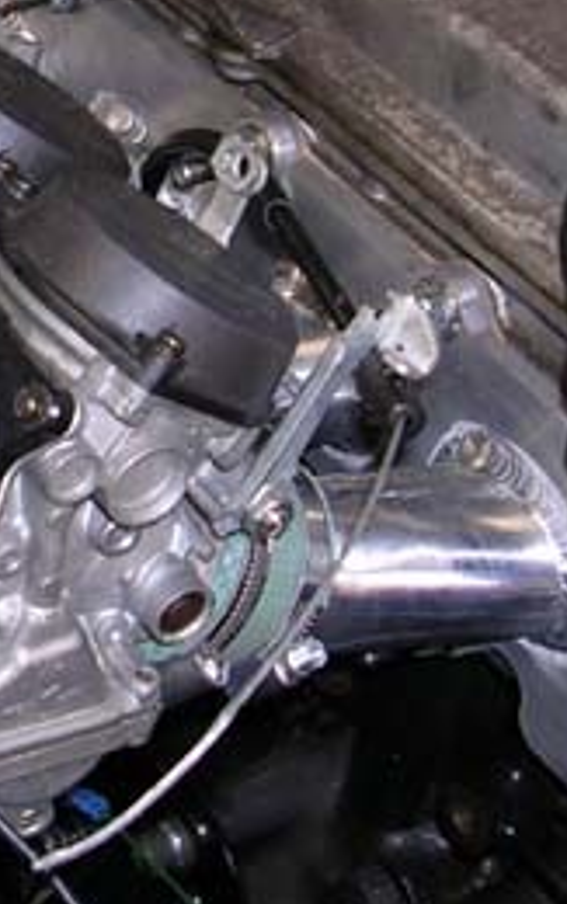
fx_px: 2442
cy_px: 87
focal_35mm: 99
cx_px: 73
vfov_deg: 20.5
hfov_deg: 13.1
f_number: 2.8
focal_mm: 5.8
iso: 50
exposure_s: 1/60.1
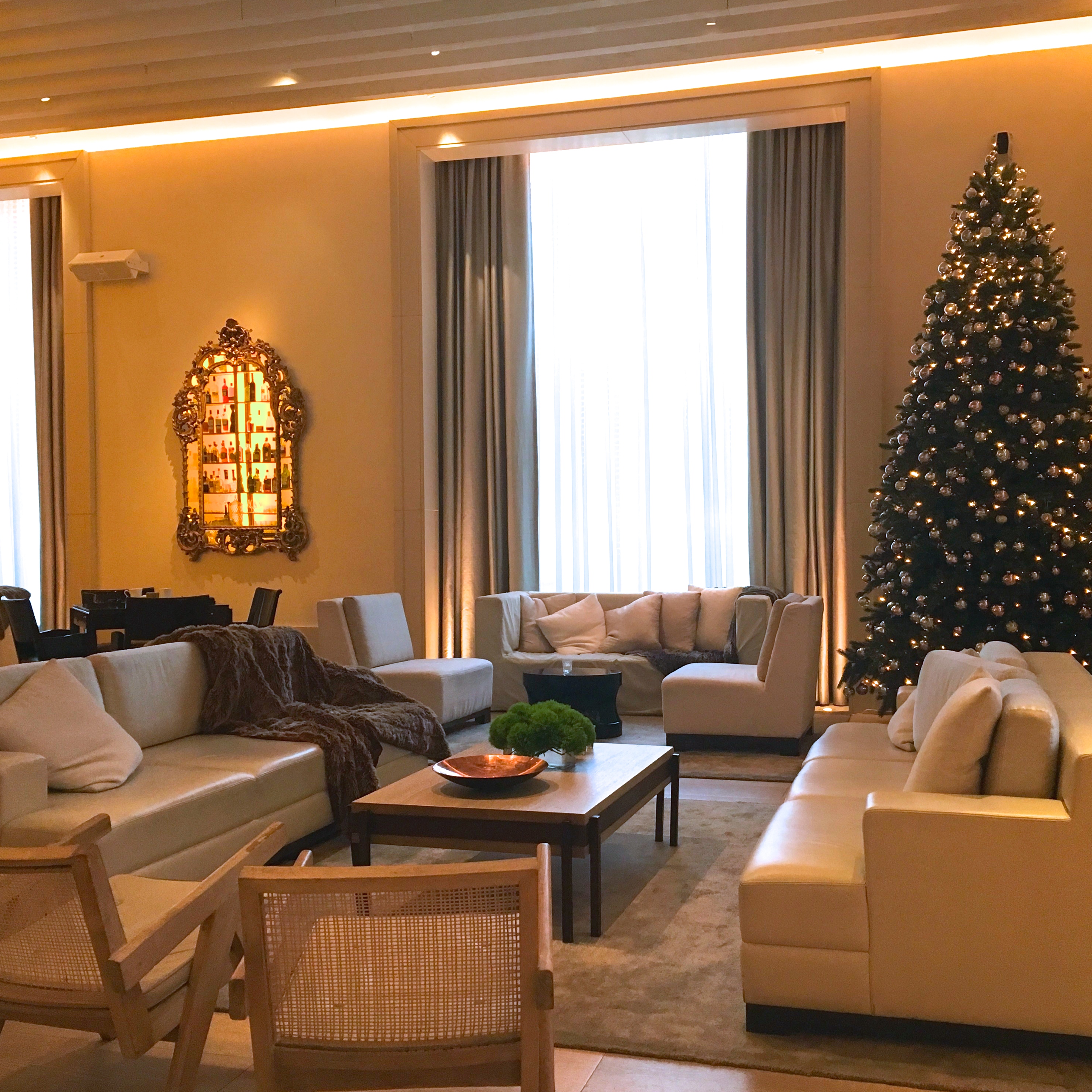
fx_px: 1249
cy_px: 544
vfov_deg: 47.2
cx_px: 577
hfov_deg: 47.2
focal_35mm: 35
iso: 100
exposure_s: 1/30
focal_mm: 4.15
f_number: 2.2
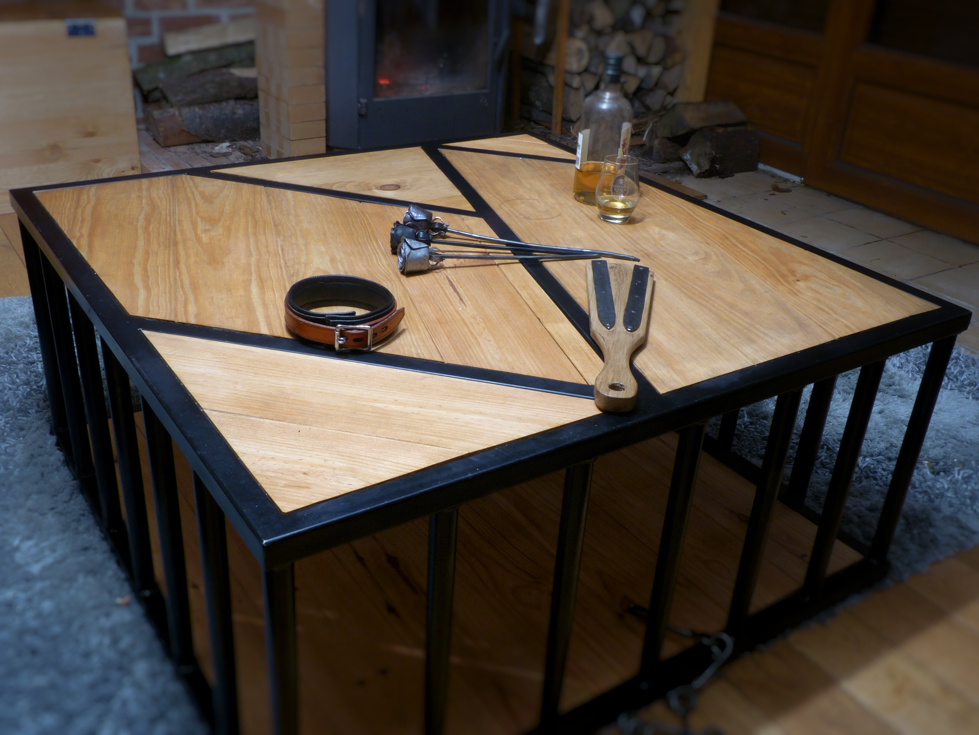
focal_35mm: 33
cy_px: 368
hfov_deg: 55.4
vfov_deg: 42.9
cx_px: 490
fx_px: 933
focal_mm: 5.9
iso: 100
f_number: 8
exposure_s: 1.6
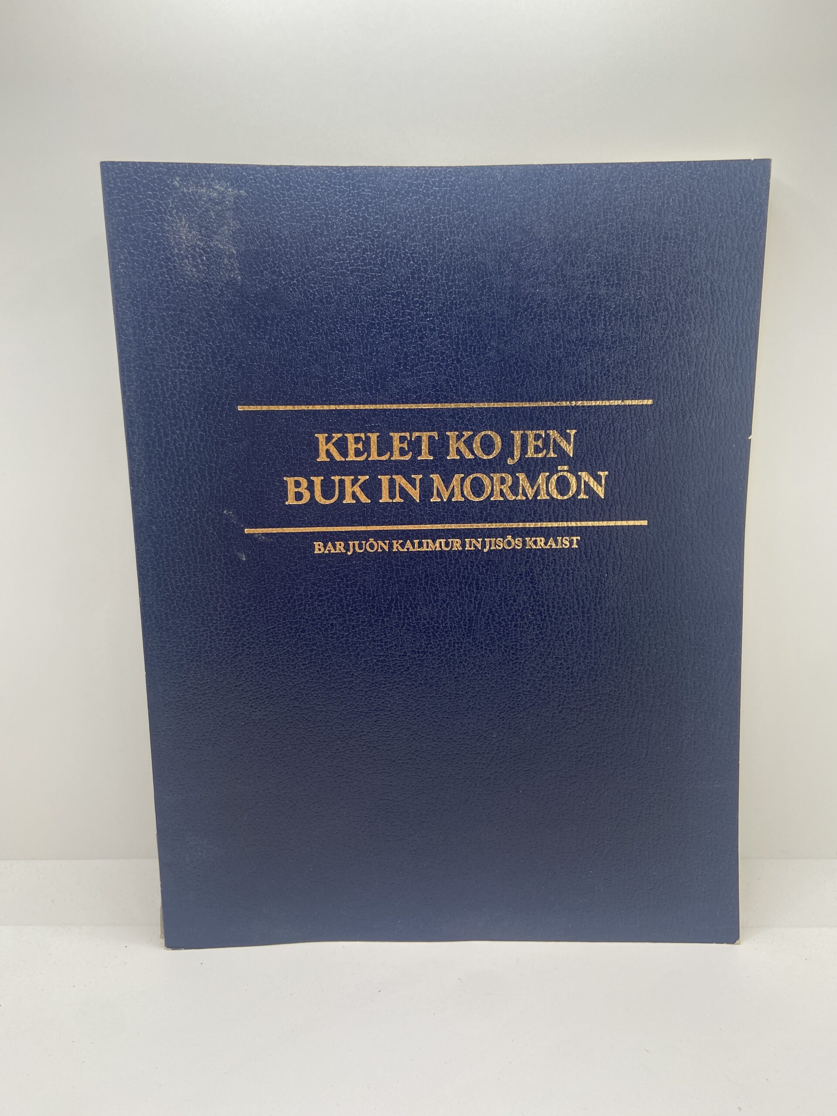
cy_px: 558
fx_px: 838
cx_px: 418
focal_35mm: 26
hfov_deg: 53.1
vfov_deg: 67.3
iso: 32
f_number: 1.8
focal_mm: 4.25
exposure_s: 1/188
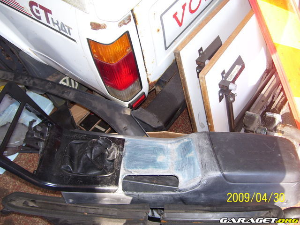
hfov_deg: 50.1
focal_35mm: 37
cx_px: 150
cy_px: 112
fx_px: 321
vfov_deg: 38.7
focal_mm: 6
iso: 80
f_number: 2.7
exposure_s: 1/60
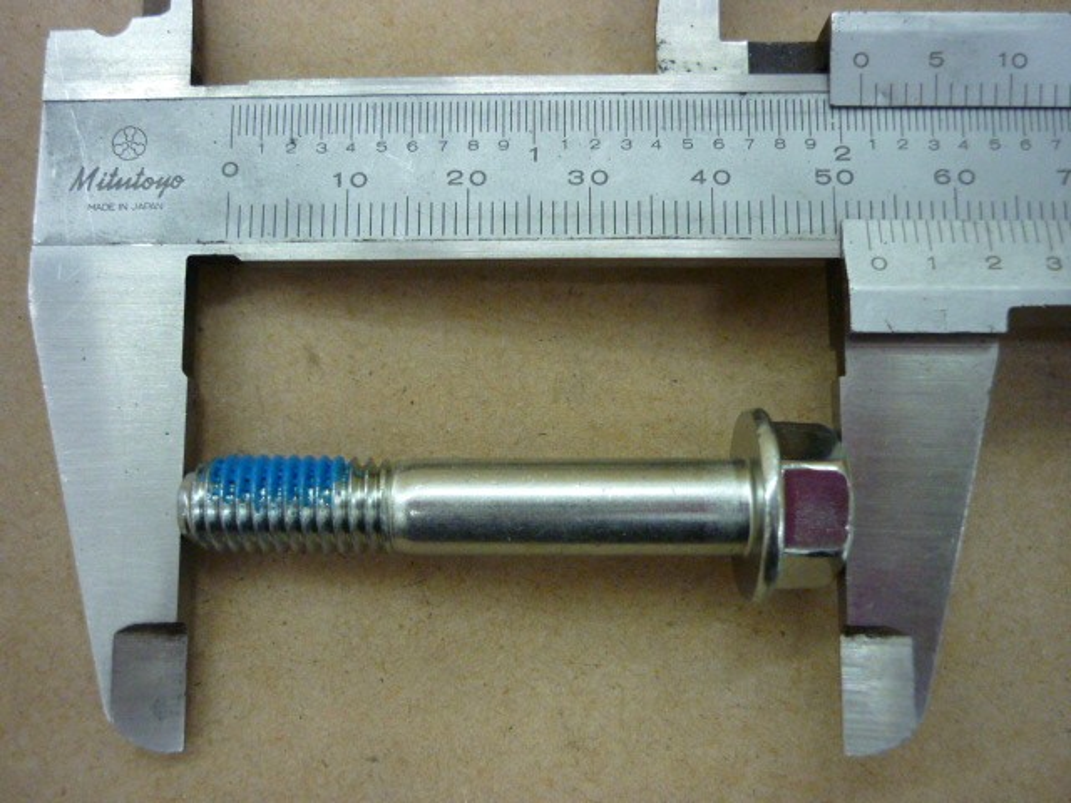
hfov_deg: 55.4
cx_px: 536
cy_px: 402
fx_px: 1021
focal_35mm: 33
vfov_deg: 42.9
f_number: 2.8
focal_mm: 5.5
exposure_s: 1/25
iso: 400
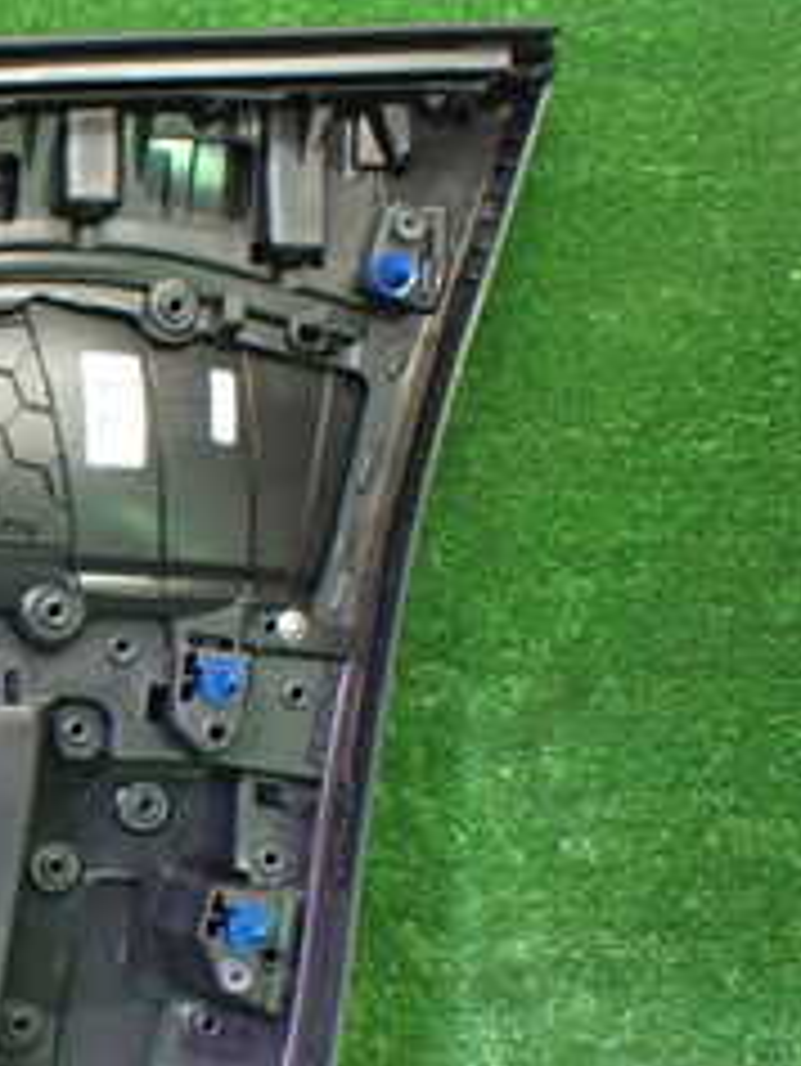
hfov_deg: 16.8
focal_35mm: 76
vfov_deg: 25.6
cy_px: 679
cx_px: -544
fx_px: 2343
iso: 800
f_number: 2.3
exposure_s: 1/125
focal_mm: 5.4
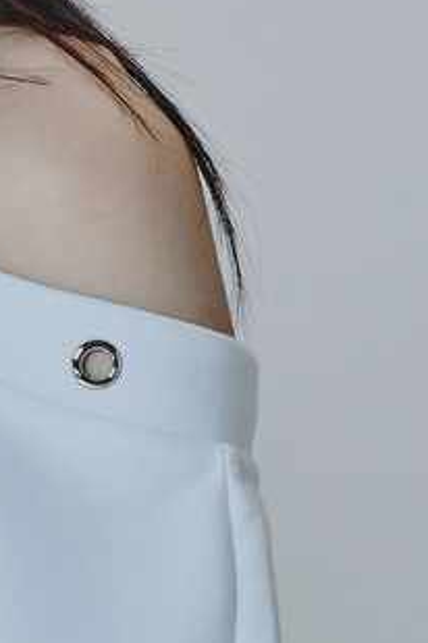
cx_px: -456
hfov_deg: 2.0
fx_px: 12332
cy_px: 772
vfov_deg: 3.0
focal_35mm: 690
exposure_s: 1/200
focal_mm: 89
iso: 400
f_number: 5.6
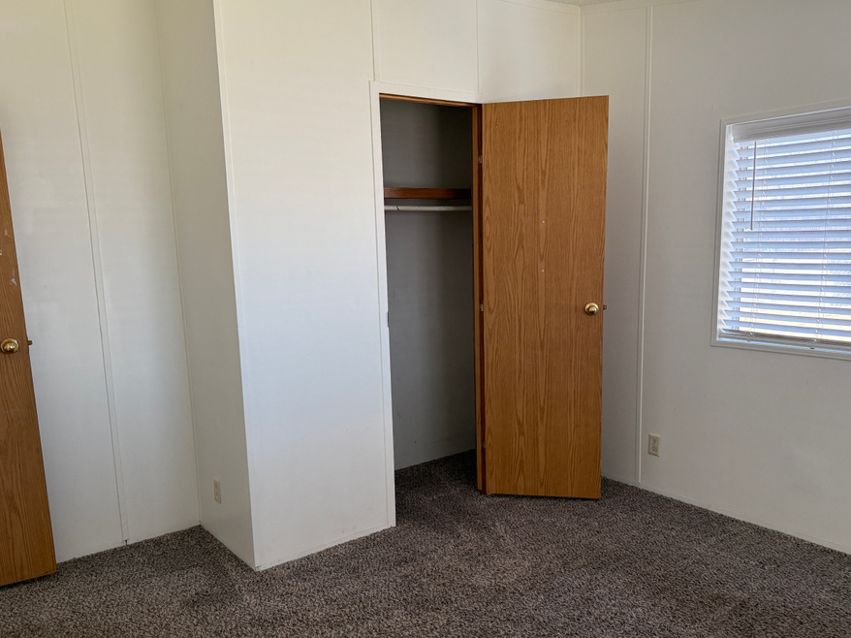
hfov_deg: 63.5
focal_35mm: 28
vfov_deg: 49.6
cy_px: 357
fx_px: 688
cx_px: 418
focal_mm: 6.76
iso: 200
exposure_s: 1/190
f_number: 1.78
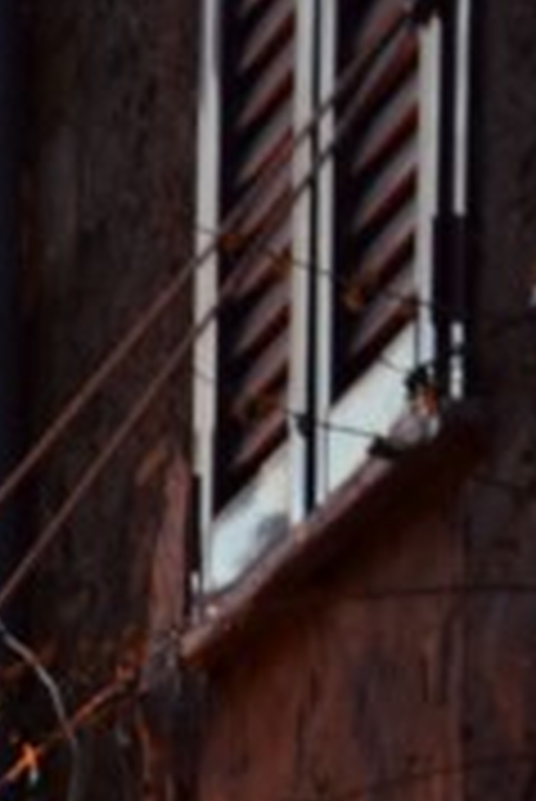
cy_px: 1926
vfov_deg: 6.1
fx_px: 7199
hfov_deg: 4.1
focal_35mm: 323
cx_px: -1221
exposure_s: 1/13
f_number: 4.5
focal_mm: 32
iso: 400
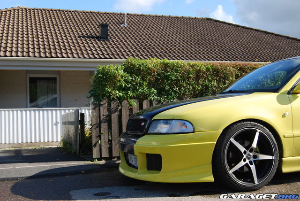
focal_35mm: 45
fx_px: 375
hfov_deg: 43.6
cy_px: 100
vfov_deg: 29.9
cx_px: 150
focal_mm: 30
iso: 100
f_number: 6.3
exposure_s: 1/160
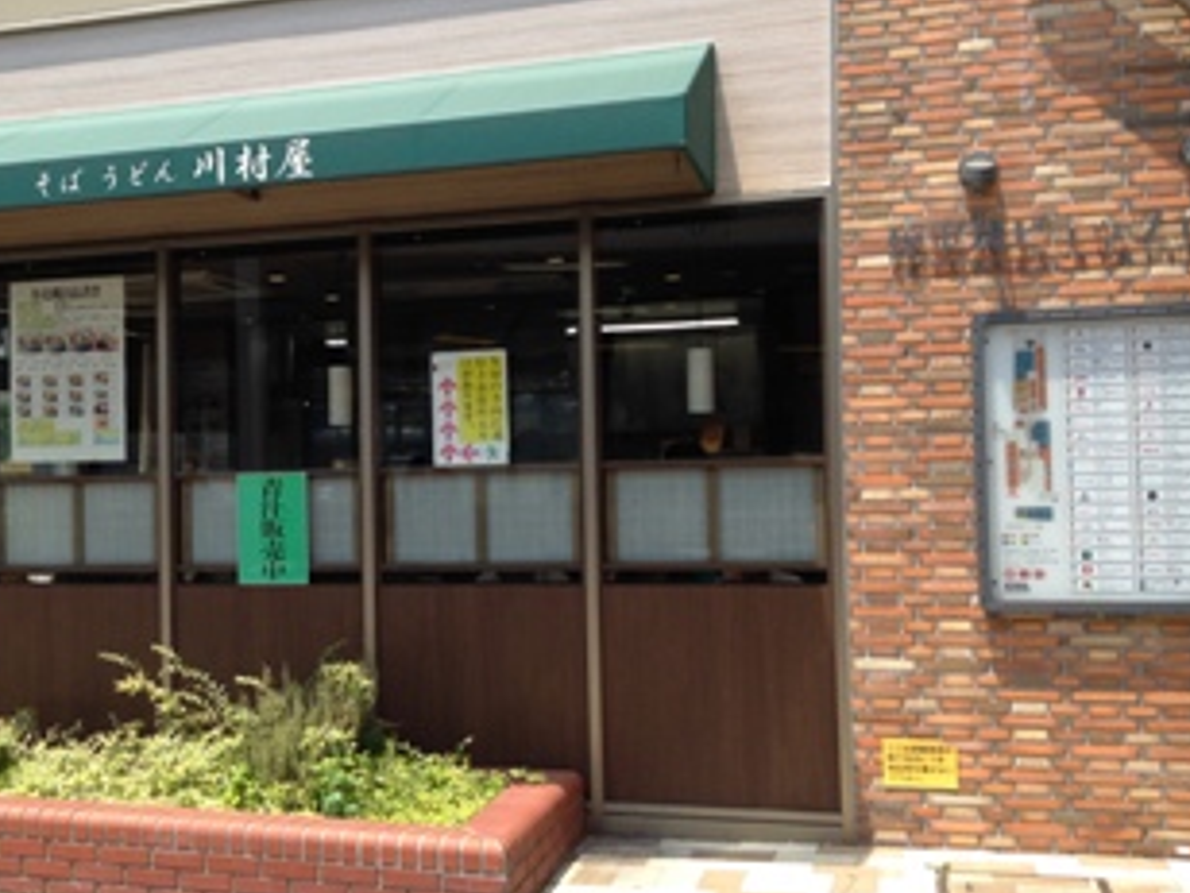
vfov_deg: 29.7
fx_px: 1684
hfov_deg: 38.1
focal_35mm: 49
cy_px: 419
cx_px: 326
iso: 50
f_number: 2.4
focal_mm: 4.12
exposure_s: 1/669
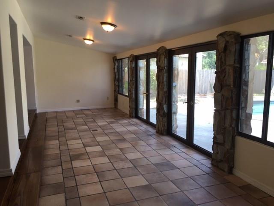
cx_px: 137
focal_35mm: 29
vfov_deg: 48.2
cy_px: 103
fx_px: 230
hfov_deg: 61.7
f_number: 2.2
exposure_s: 1/40
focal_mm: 4.15
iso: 32
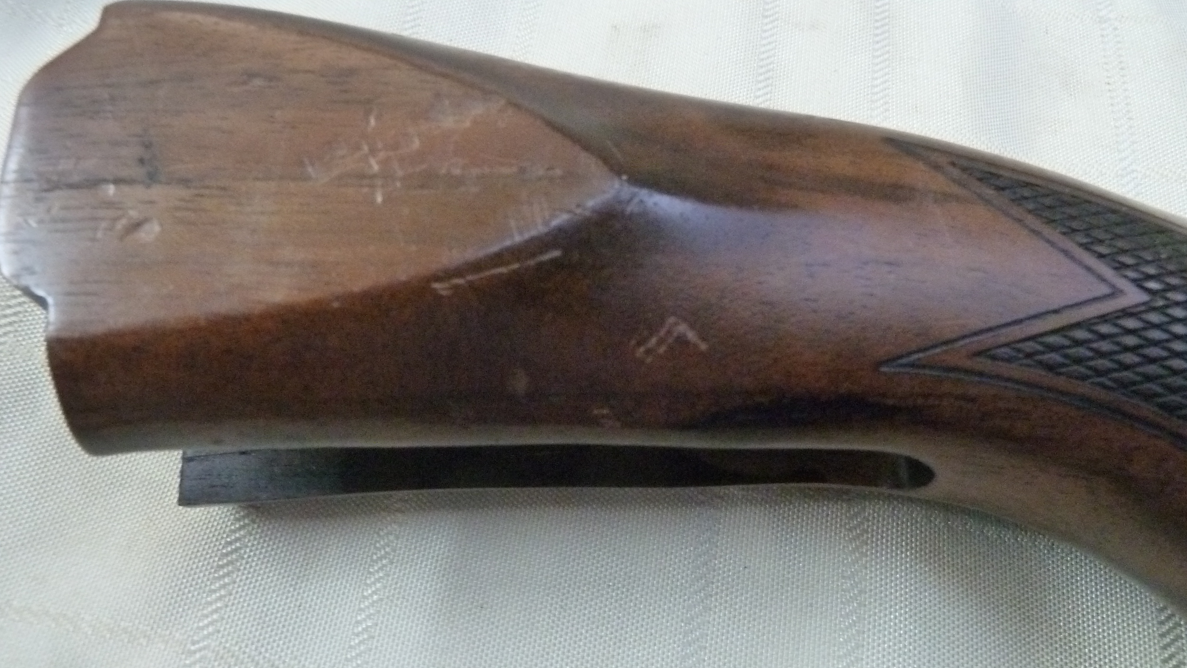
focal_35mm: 28
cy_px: 337
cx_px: 579
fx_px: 881
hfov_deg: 67.9
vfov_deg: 41.5
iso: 800
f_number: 3.3
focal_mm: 4.1
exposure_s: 1/40
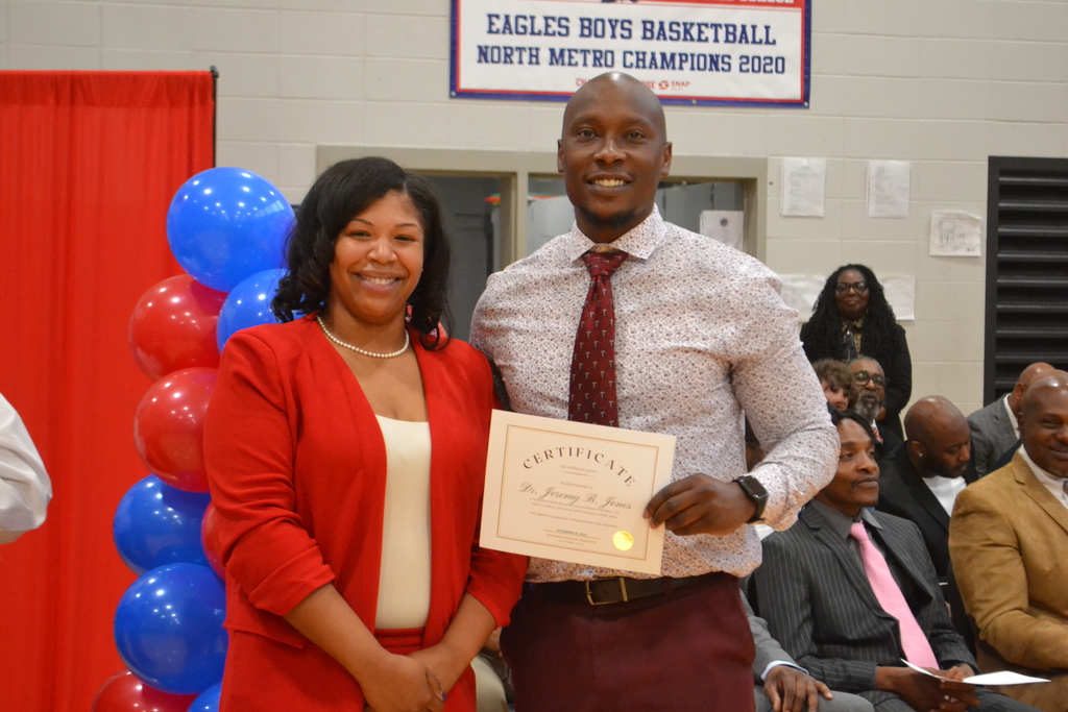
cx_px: 534
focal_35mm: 82
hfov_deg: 24.6
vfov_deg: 16.6
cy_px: 356
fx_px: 2448
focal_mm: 55
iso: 3200
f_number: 5.6
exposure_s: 1/100
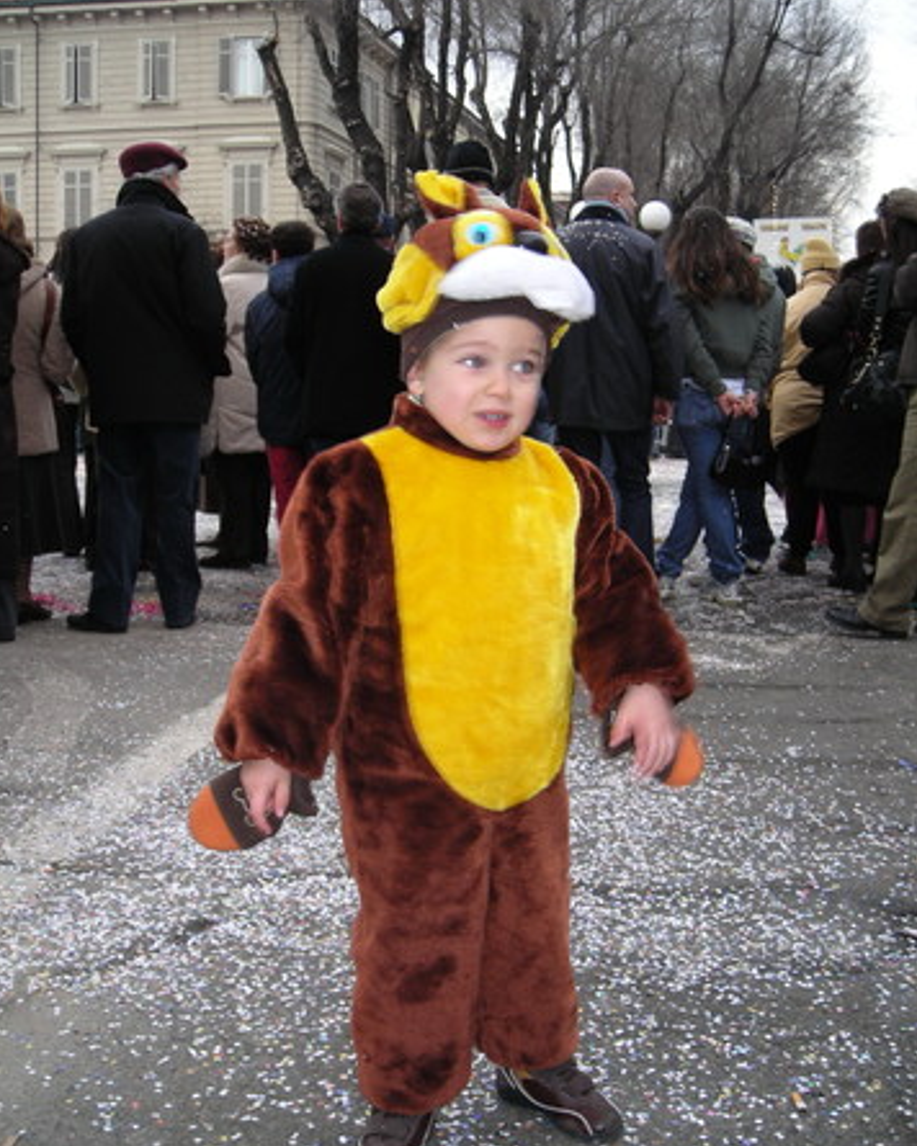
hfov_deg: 37.3
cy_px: 579
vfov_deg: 45.8
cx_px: 456
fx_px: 1357
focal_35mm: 40
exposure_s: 1/30
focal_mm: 6.3
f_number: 3.2
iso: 50
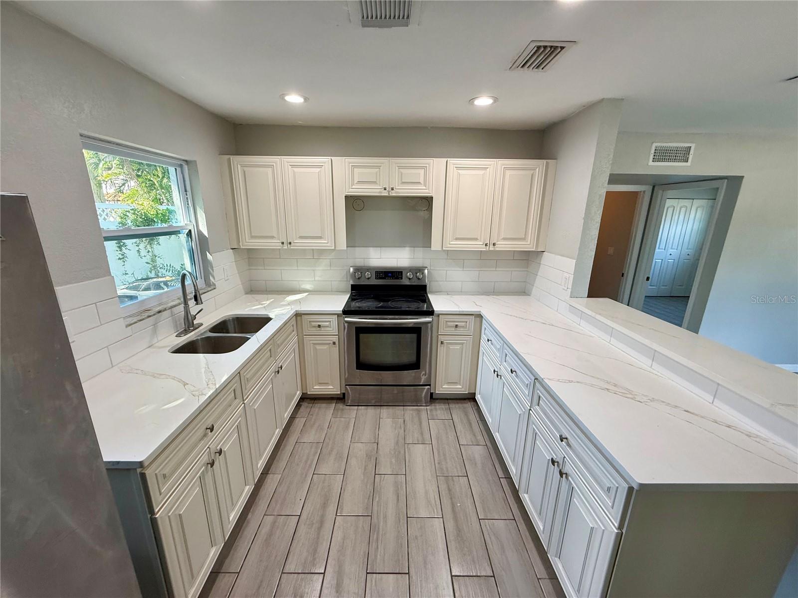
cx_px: 399
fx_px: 323
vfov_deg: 85.7
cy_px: 299
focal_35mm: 14
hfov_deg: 102.1
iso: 160
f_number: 2.2
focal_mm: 2.22
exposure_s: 1/120
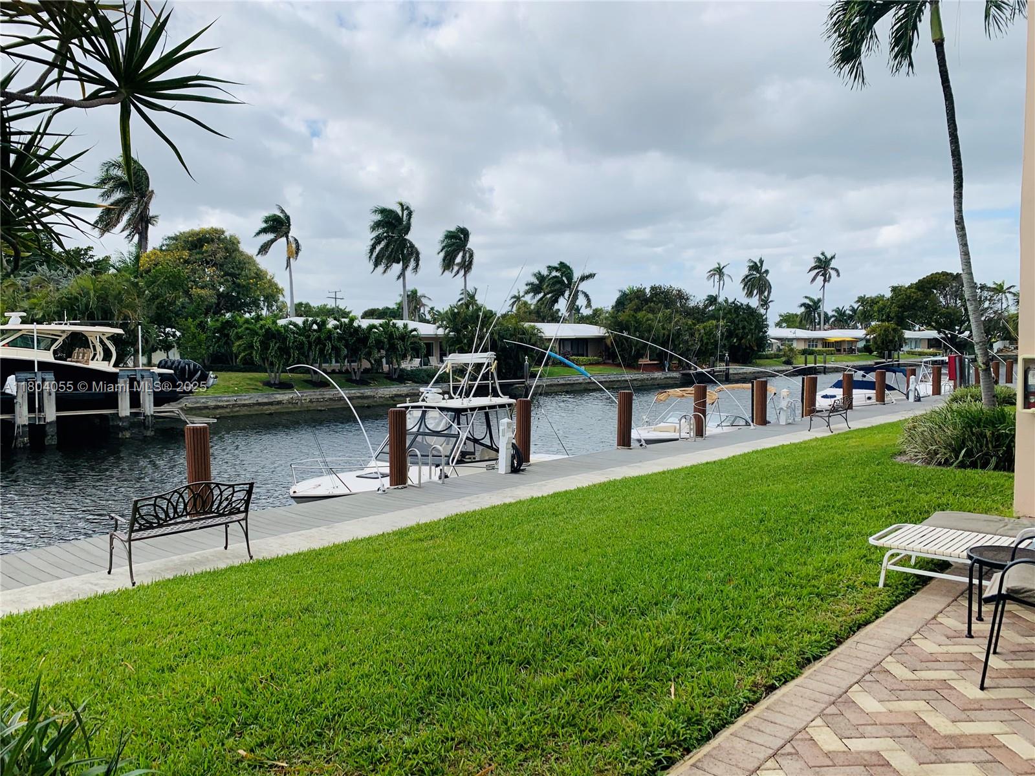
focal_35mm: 26
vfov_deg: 53.1
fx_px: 777
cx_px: 518
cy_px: 388
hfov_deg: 67.3
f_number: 1.8
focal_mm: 4.25
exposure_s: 1/2114
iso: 25
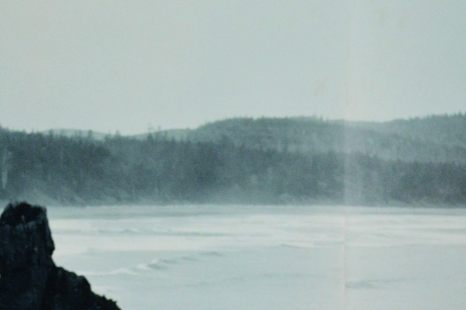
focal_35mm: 162
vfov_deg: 8.4
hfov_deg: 12.6
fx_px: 2095
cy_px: 277
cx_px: 359
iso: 3200
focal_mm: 55
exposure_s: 1/60
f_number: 4.2
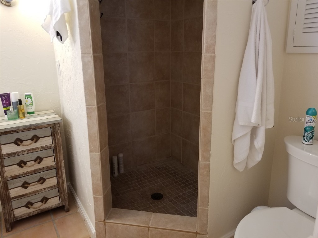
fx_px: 239
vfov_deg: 53.1
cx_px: 159
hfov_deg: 67.3
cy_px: 119
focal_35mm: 26
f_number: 1.7
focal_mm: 4.25
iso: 200
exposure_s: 1/30
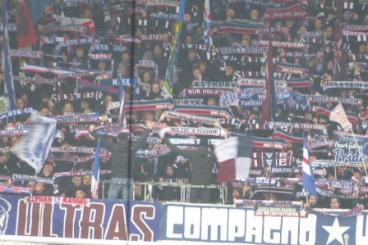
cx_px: 184
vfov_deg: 1.8
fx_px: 7699
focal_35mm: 753
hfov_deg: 2.7
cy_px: 111
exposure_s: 1/30
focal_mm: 129
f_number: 6.4
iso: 400
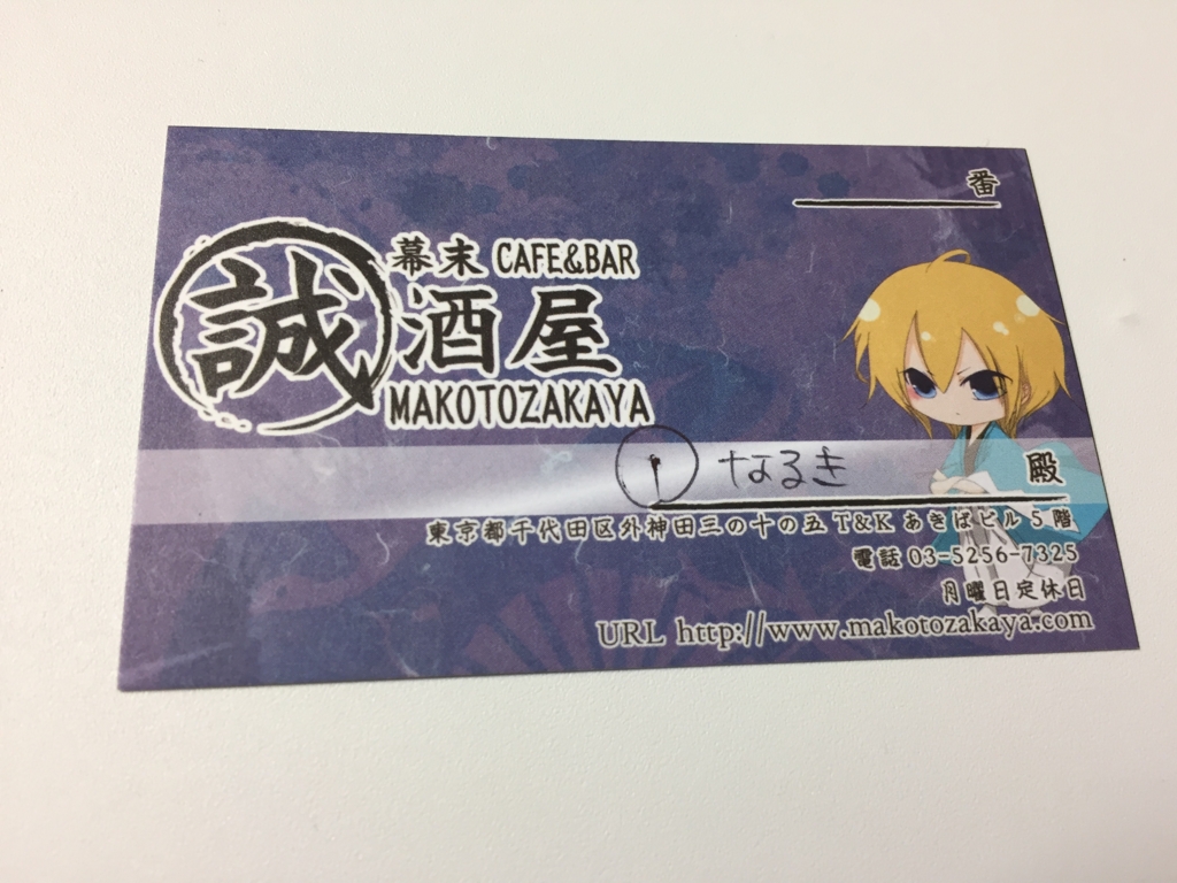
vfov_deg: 48.2
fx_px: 986
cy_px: 442
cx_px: 588
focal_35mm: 29
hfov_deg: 61.7
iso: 64
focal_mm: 4.15
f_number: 2.2
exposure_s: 1/30
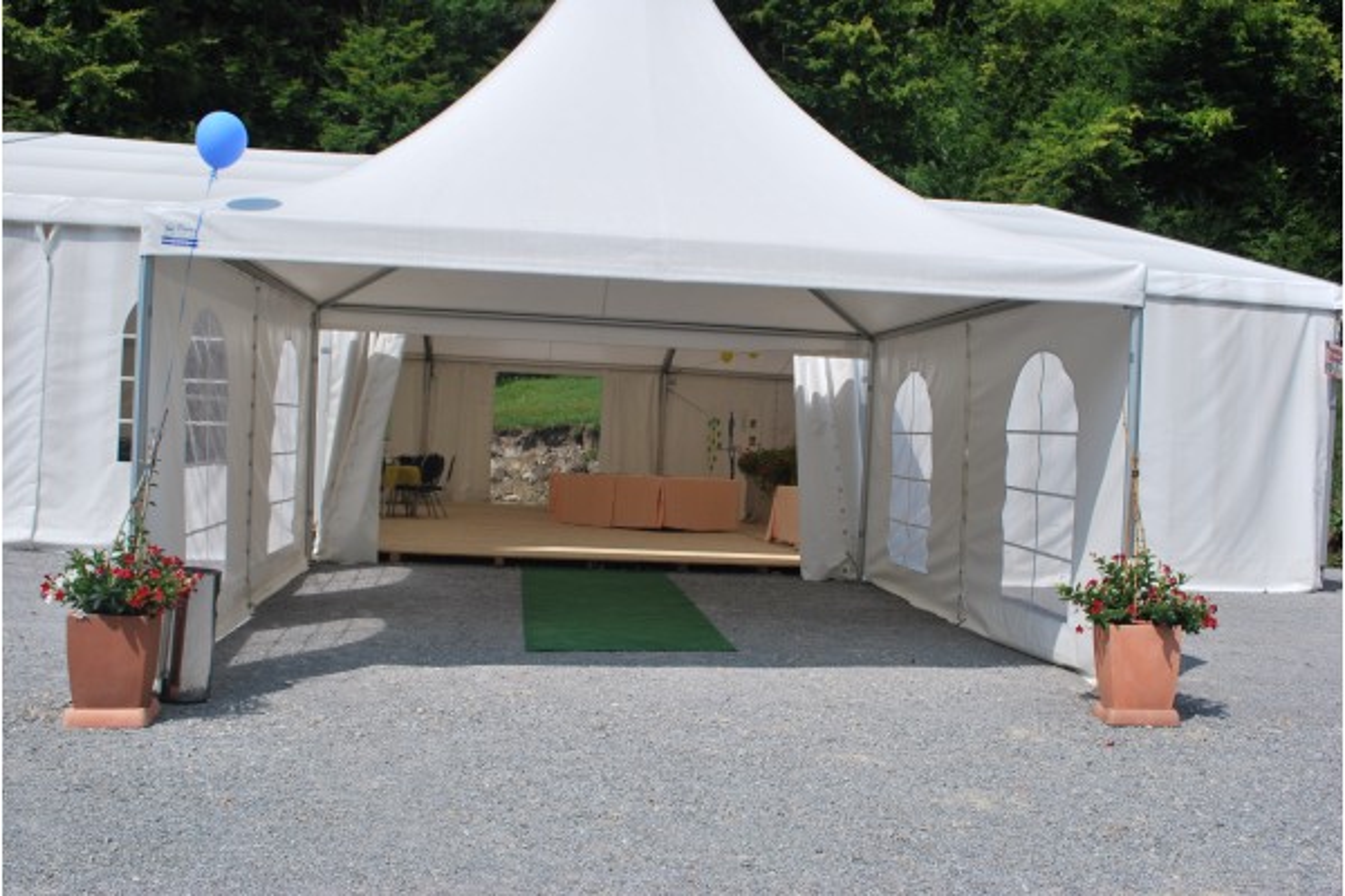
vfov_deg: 40.0
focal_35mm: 33
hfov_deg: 57.2
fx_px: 1233
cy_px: 448
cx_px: 672
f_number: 9
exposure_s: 1/320
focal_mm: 22
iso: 100
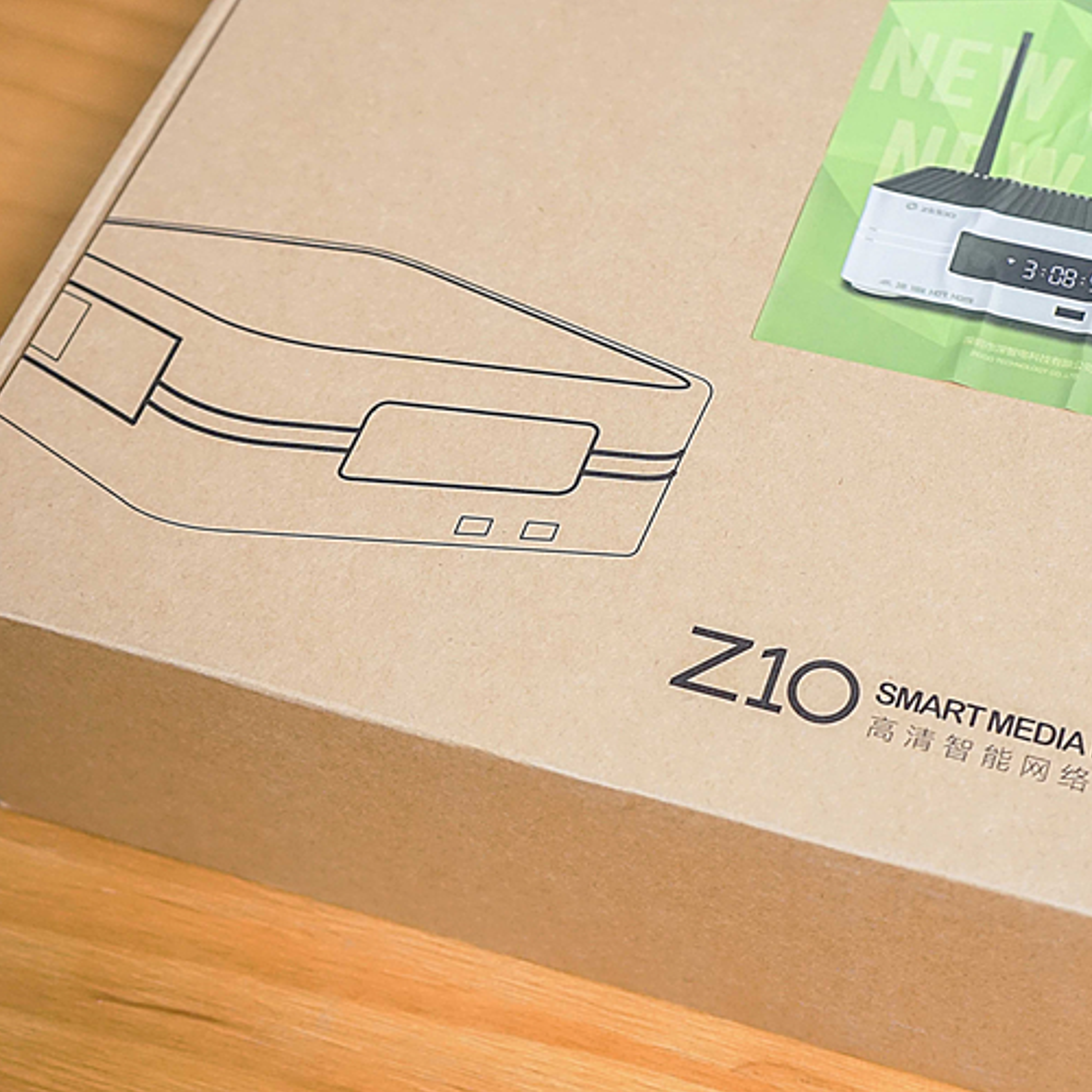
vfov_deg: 26.5
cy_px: 482
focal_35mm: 65
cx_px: 649
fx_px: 2320
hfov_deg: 26.4
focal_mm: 39
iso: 1000
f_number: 4
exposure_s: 1/20
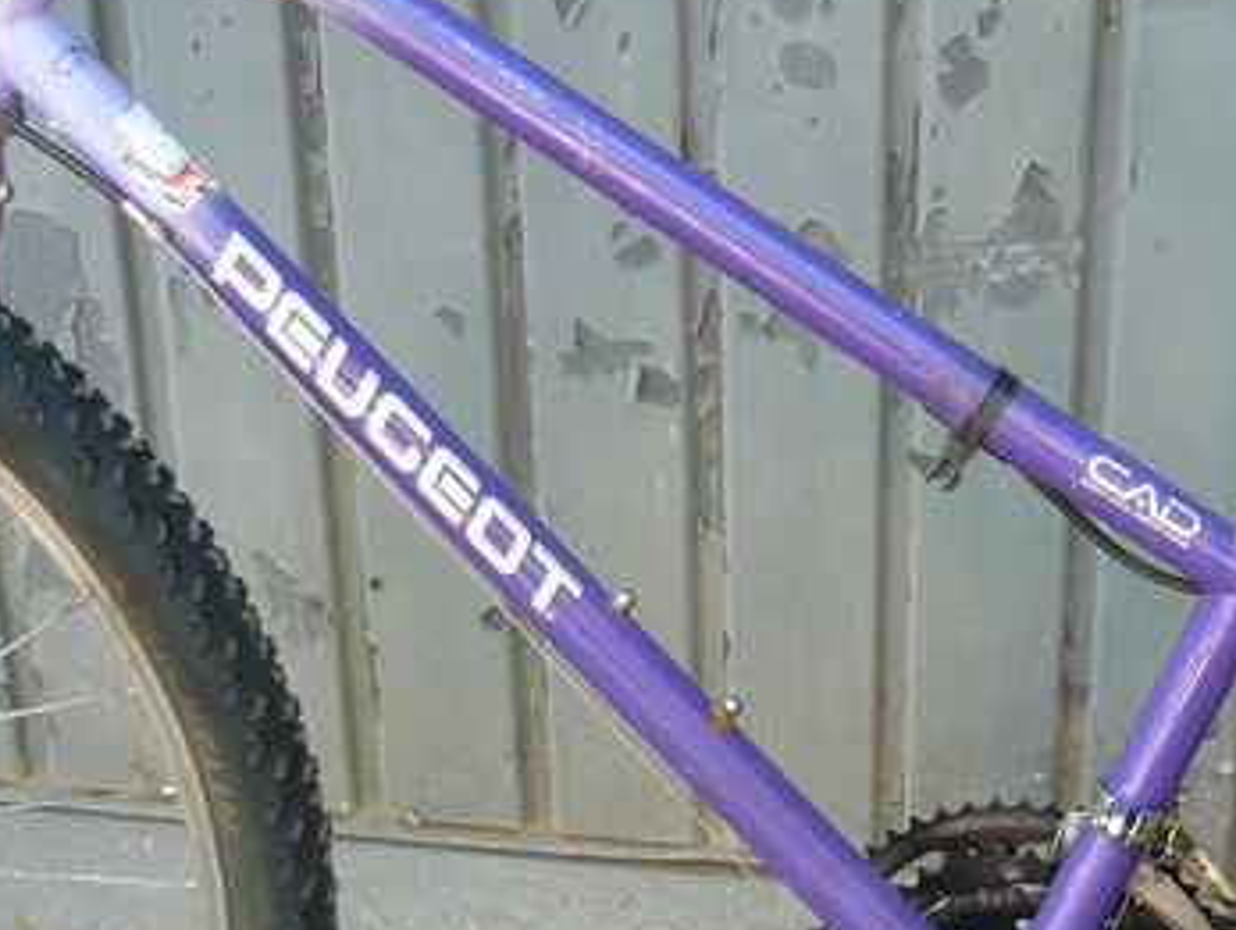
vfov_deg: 15.4
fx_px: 3396
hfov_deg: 20.5
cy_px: 827
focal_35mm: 95
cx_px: 883
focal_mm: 5.5
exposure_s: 1/40
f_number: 2.8
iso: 100
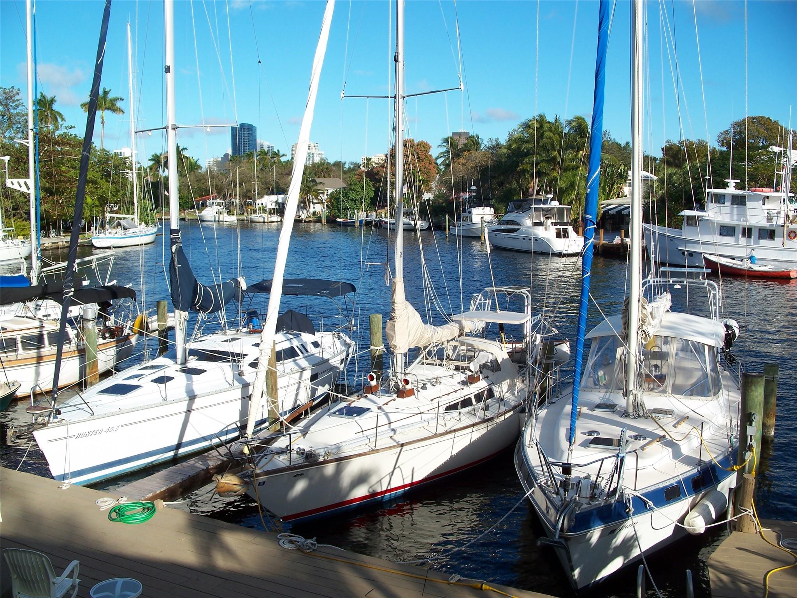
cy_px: 299
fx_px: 852
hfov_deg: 50.1
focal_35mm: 37
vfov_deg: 38.7
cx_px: 398
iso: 64
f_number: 4
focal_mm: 7.8
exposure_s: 1/500
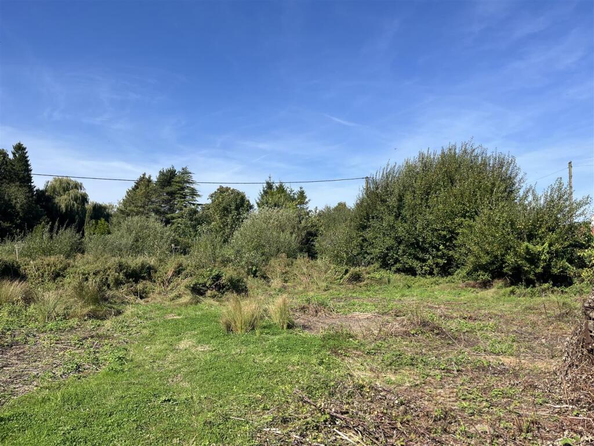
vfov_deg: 53.1
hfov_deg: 67.3
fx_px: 446
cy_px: 223
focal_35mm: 26
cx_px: 297
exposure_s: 1/2899
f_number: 1.6
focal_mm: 5.1
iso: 50
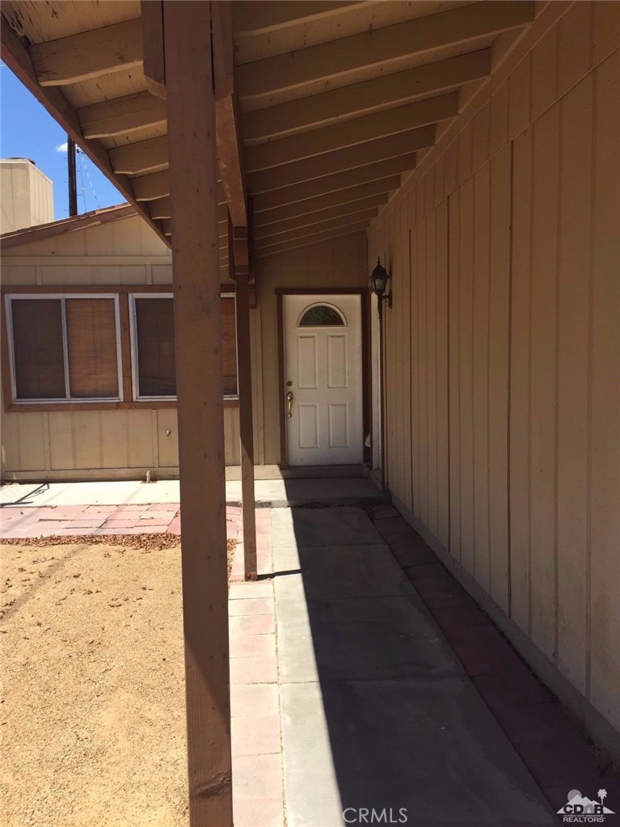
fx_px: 693
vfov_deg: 61.7
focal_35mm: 29
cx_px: 310
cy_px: 414
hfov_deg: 48.2
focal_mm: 4.15
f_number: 2.2
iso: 32
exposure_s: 1/1276
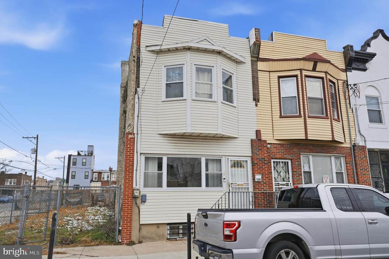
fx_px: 292
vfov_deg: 47.9
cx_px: 194
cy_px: 130
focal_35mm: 27
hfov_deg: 67.4
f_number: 10
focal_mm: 27
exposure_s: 1/1250
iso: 500
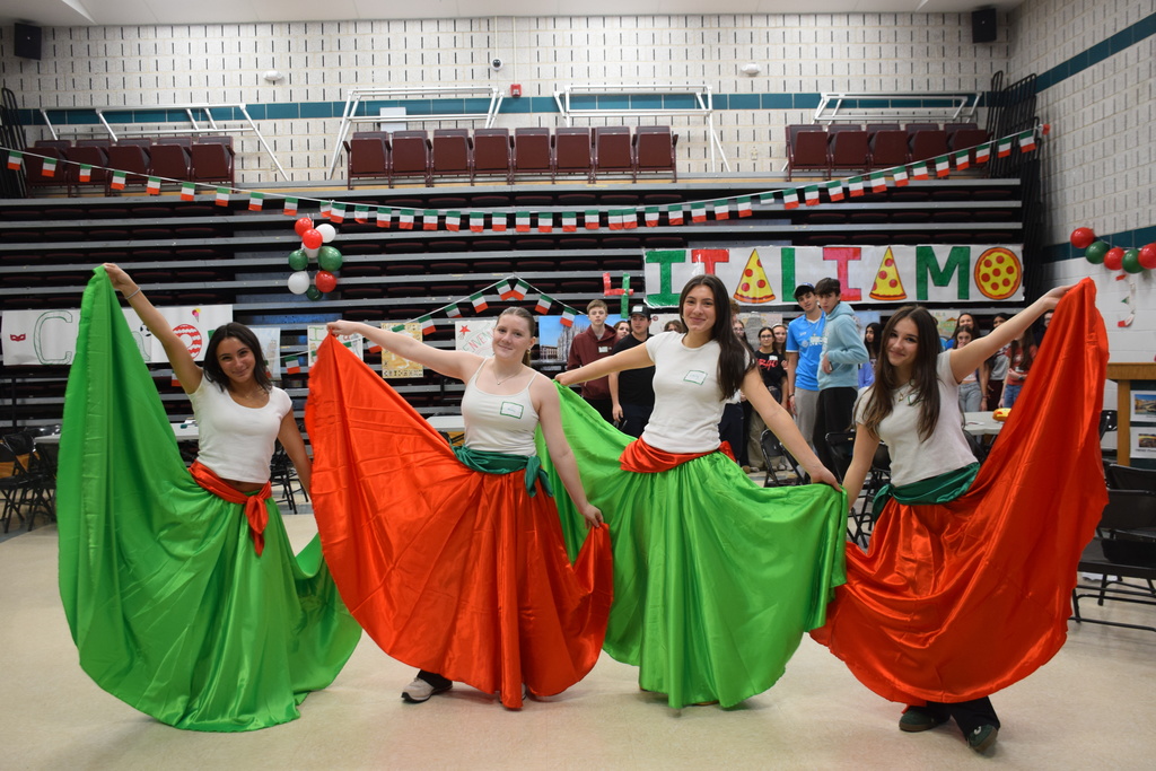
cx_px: 578
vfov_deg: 40.0
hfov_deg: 57.2
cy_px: 386
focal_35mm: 33
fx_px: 1060
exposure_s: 1/60
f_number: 4
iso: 800
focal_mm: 22
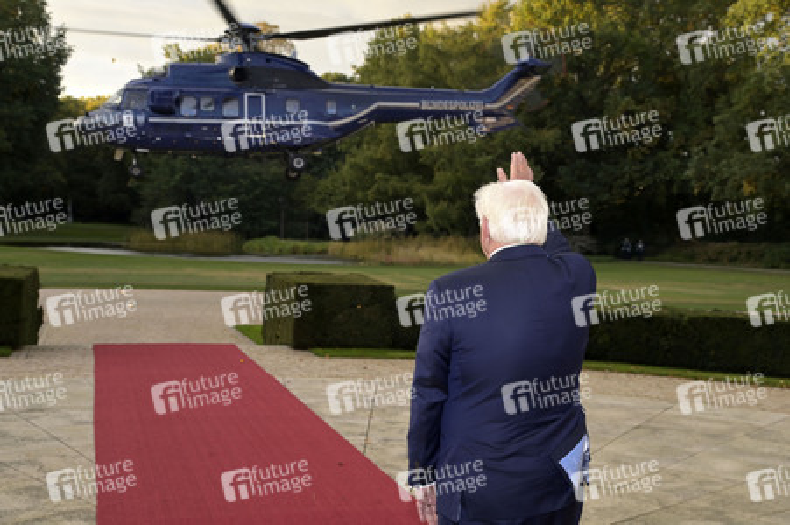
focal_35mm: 52
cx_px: 395
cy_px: 262
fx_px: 1140
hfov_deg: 38.2
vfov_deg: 26.0
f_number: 6.3
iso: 1000
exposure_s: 1/250
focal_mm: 52
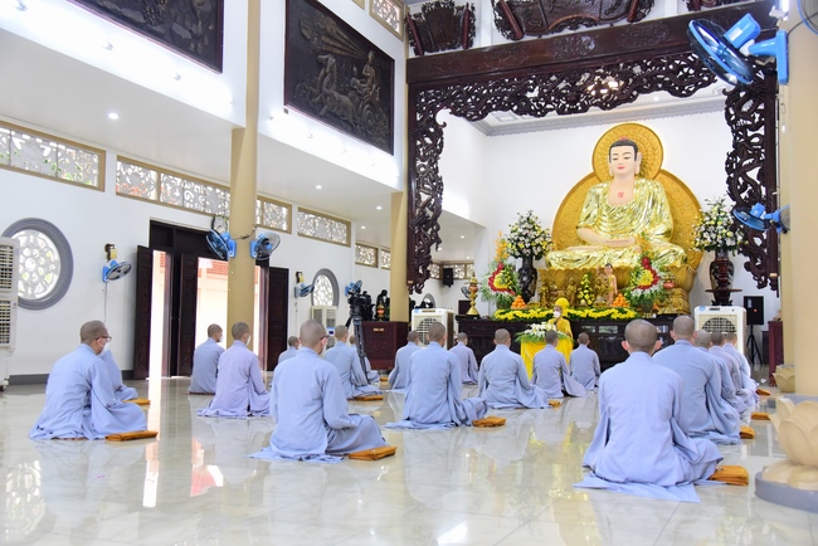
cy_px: 273
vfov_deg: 37.9
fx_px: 796
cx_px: 409
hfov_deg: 54.4
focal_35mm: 35
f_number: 4.5
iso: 5000
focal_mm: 35
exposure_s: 1/160
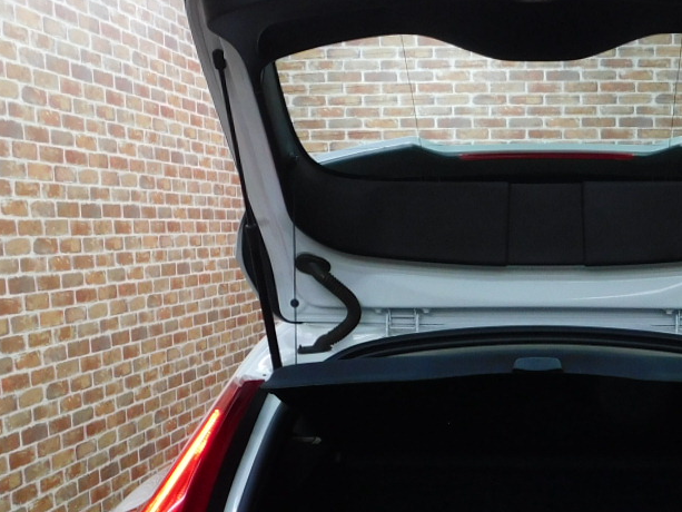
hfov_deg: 31.4
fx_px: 1182
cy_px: 476
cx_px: 544
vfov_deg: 23.7
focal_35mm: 60
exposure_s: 1/30
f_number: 3
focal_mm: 4
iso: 160
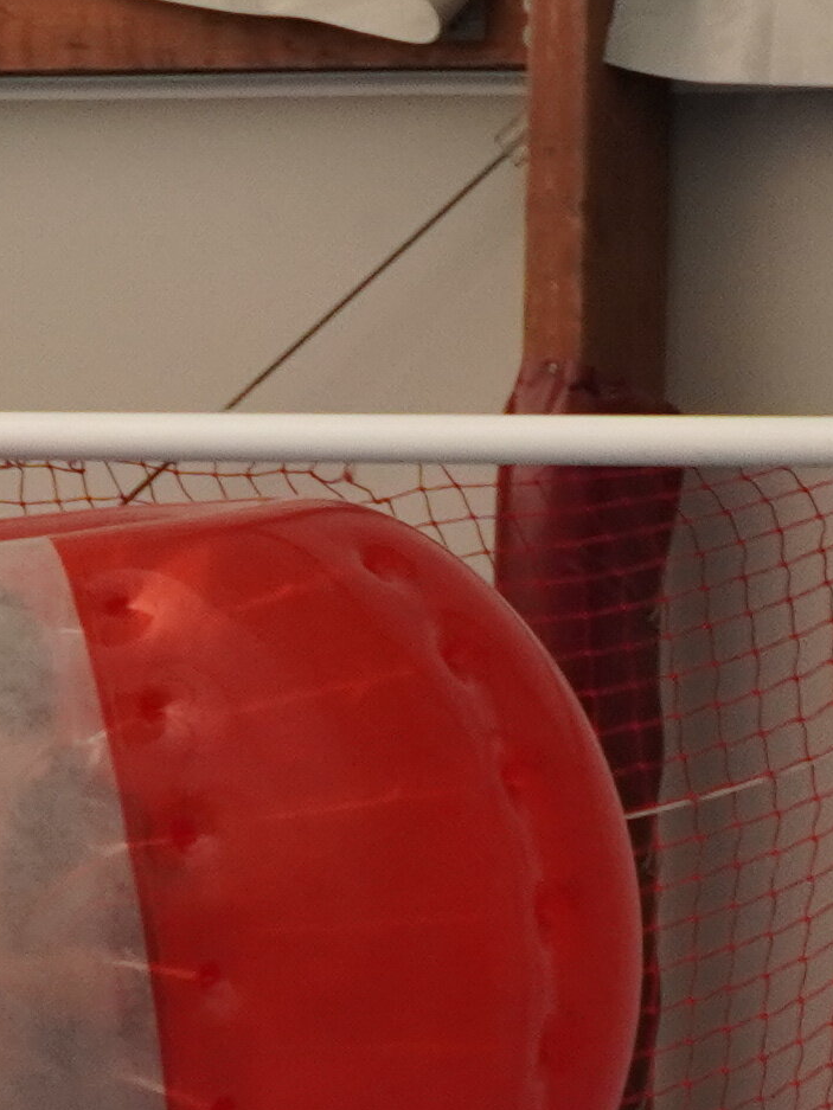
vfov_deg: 5.6
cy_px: 1019
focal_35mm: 351
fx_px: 11259
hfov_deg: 4.2
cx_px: -852
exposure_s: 1/160
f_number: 5.6
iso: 640
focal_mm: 38
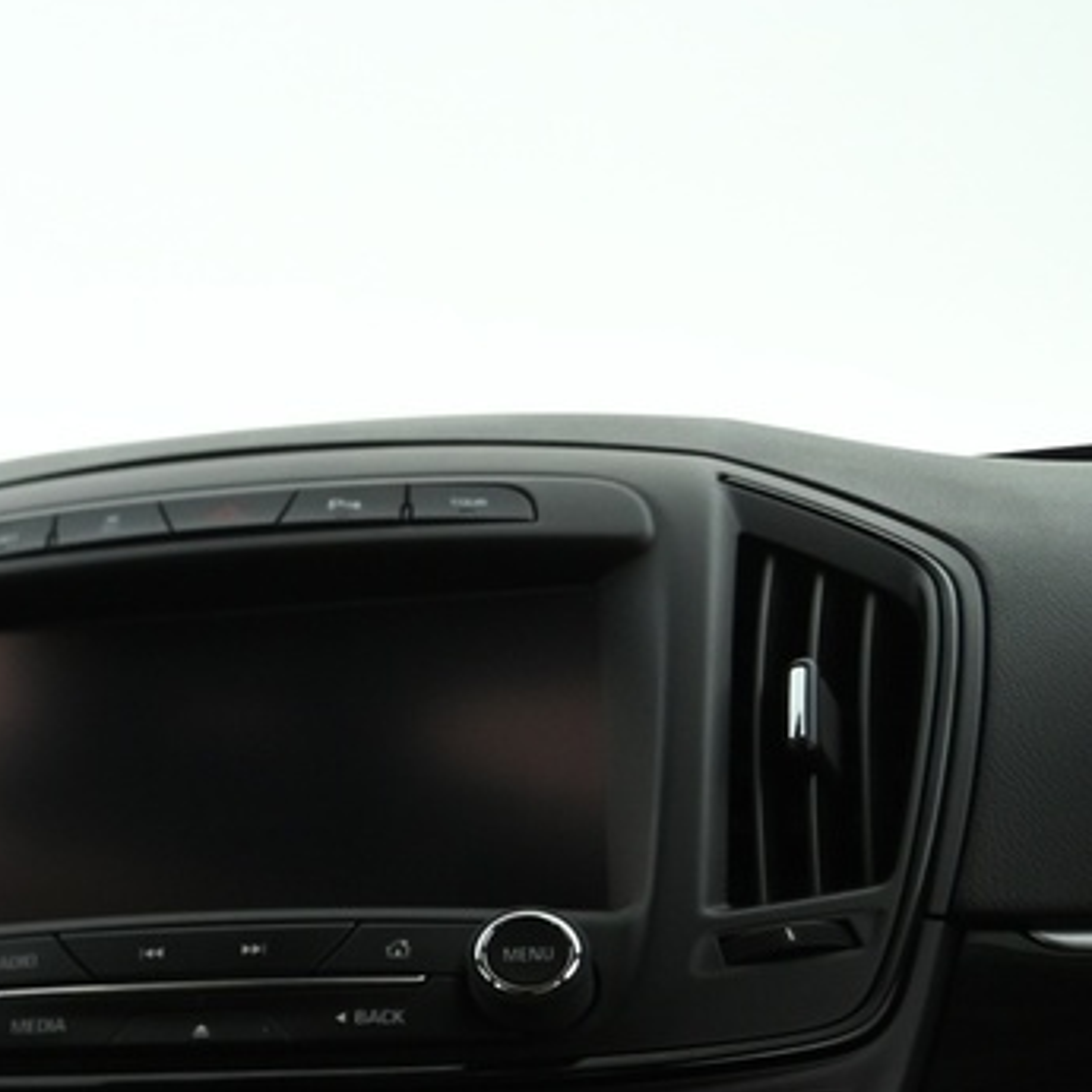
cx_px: -1450
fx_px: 3855
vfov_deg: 16.0
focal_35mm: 108
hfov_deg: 12.8
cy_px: 943
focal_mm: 27
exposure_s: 1/20
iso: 1250
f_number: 4
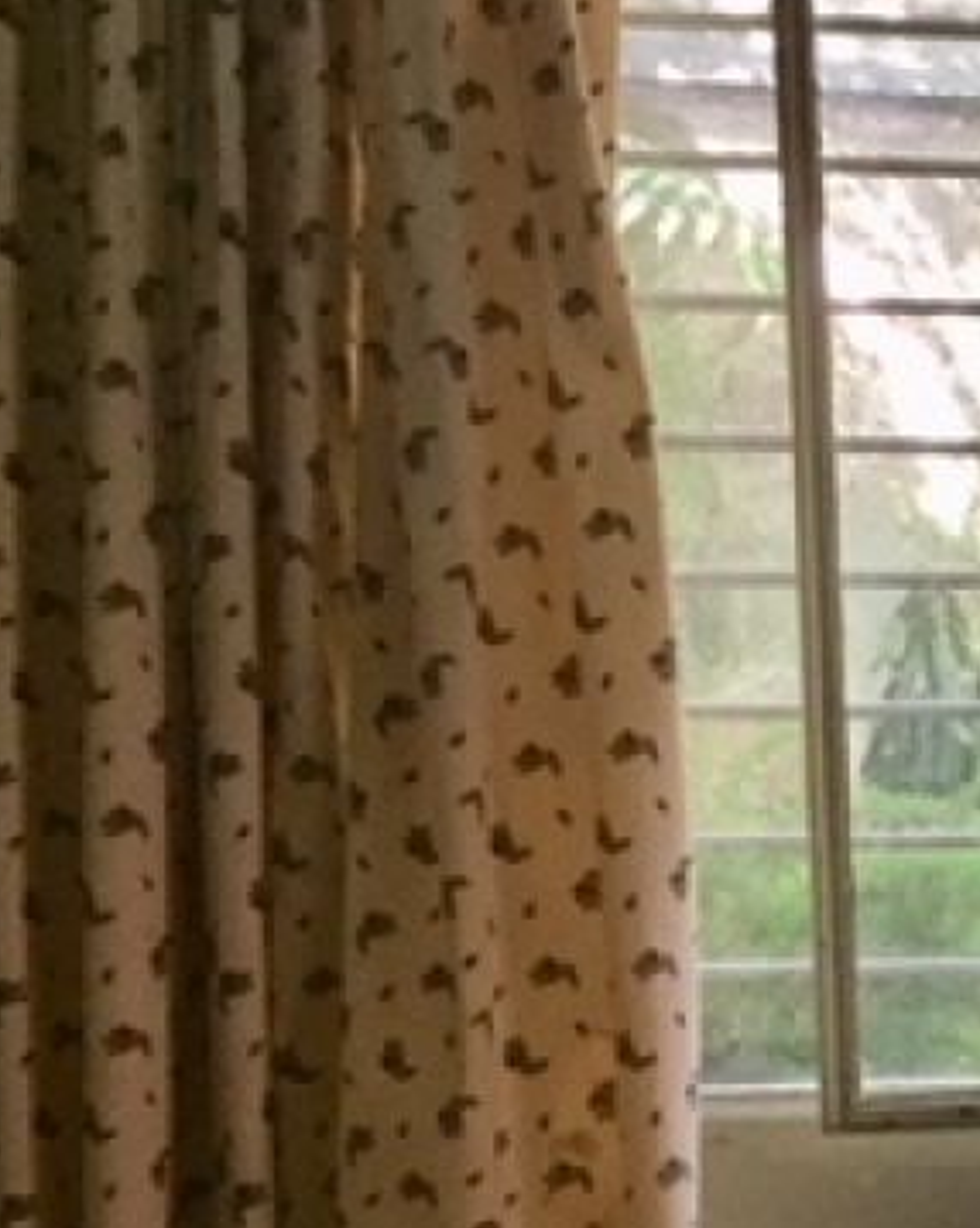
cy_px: 1139
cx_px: 1535
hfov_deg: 16.9
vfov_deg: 22.9
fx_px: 2939
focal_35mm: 81
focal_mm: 4.15
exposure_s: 1/30
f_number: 2.2
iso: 160
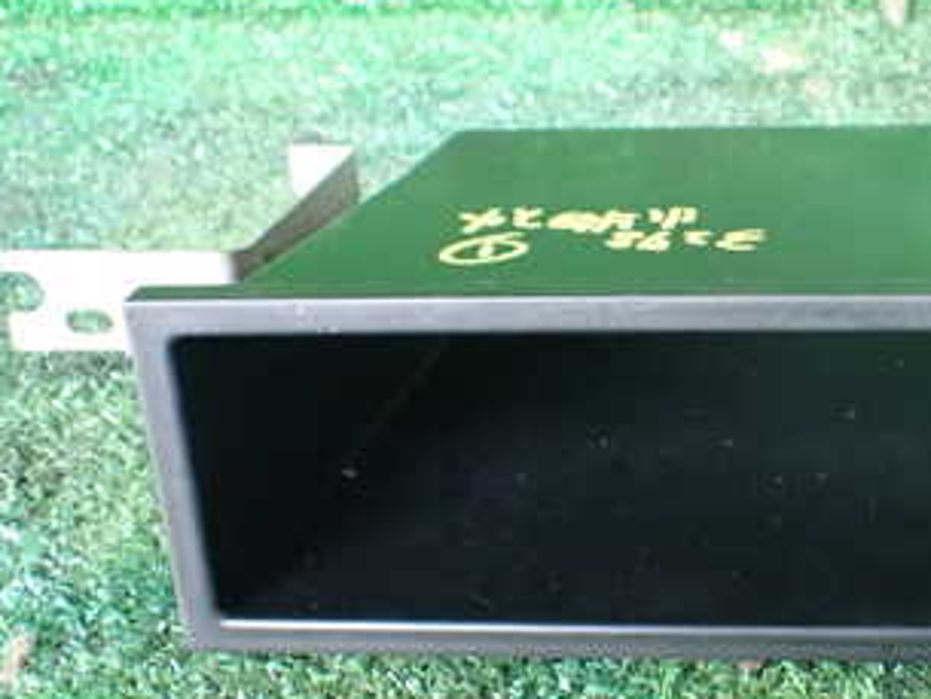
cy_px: 330
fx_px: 1587
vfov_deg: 24.8
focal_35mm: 59
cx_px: 794
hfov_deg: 31.5
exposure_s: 1/80
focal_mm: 5.4
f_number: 2.3
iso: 800
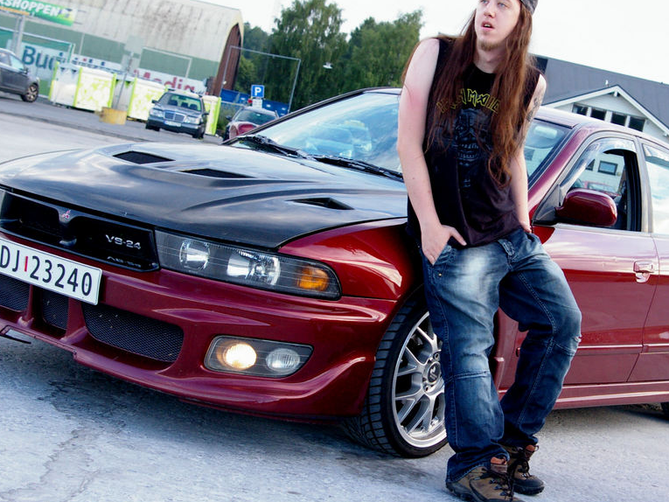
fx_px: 1230
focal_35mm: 64
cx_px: 379
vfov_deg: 23.1
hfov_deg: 30.4
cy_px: 225
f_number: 6.7
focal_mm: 33
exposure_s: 1/125
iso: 800
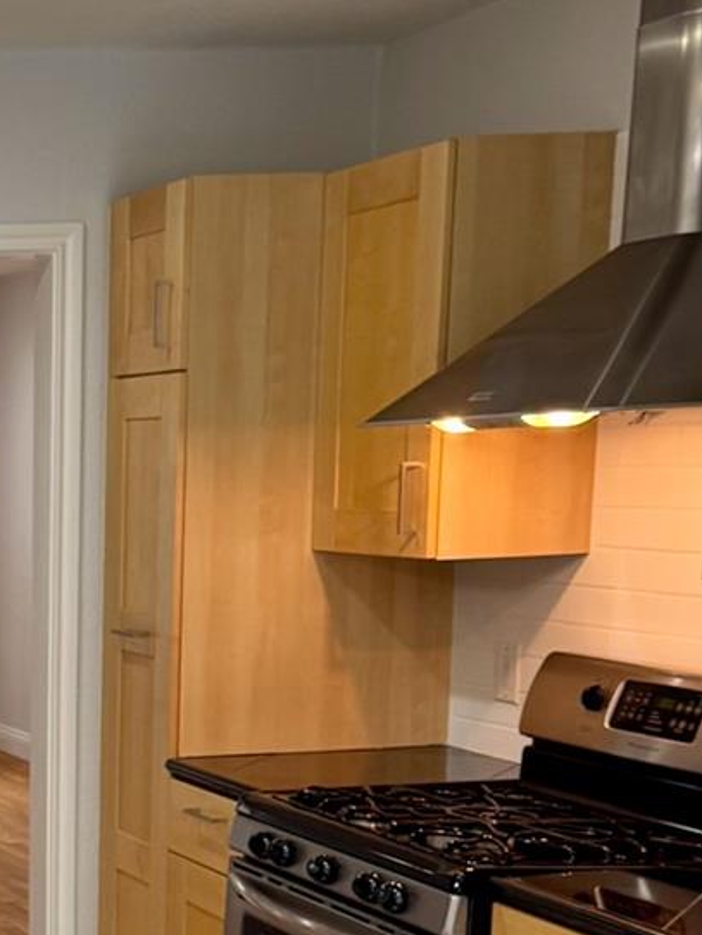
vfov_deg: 27.7
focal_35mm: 68
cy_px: 797
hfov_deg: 21.0
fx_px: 1837
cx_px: 10
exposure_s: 1/60
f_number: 1.78
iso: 160
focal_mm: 6.76
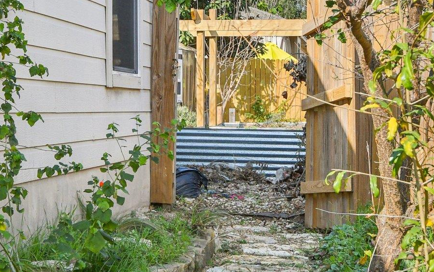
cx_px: 232
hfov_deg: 24.6
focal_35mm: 84
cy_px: 104
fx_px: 994
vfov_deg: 15.5
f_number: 8
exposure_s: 1/800
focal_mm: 24
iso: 400
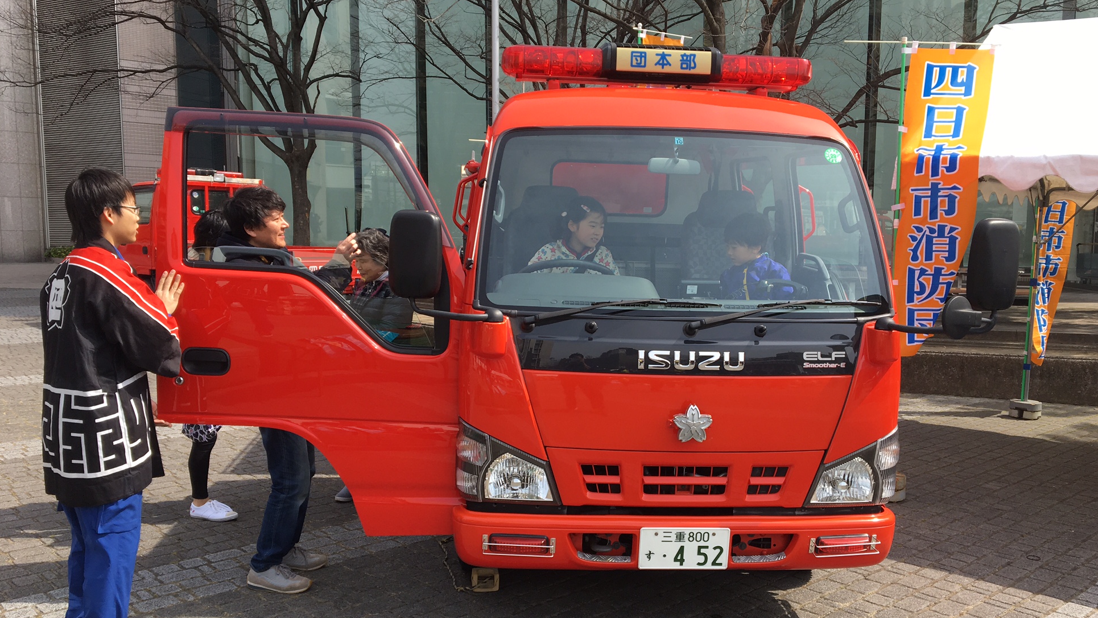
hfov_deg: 59.5
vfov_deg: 35.6
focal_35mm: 33
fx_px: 961
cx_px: 568
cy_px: 335
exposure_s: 1/641
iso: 25
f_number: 2.2
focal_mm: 4.15
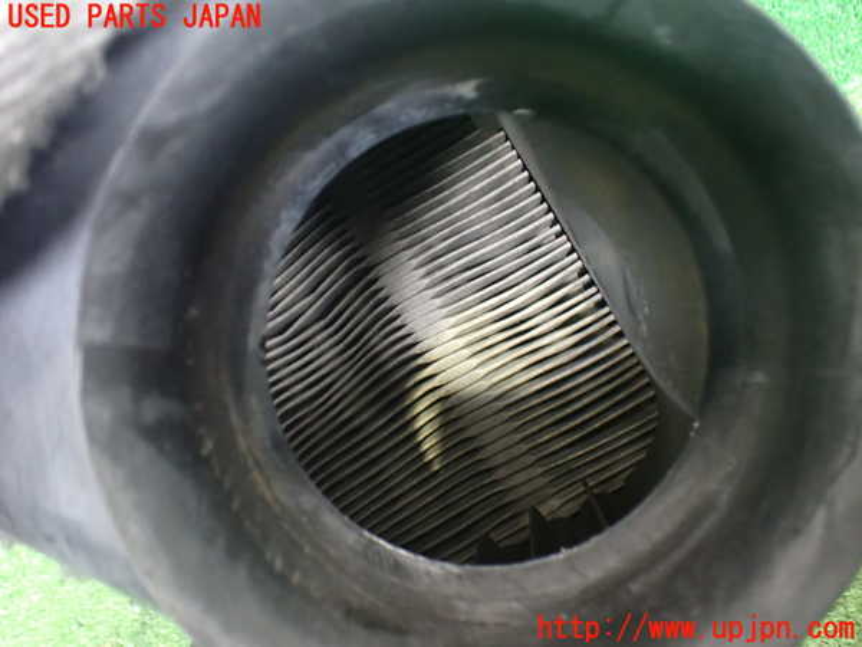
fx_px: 747
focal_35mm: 30
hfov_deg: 60.0
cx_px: 431
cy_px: 324
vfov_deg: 46.8
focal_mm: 5.4
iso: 800
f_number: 2.3
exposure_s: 1/30
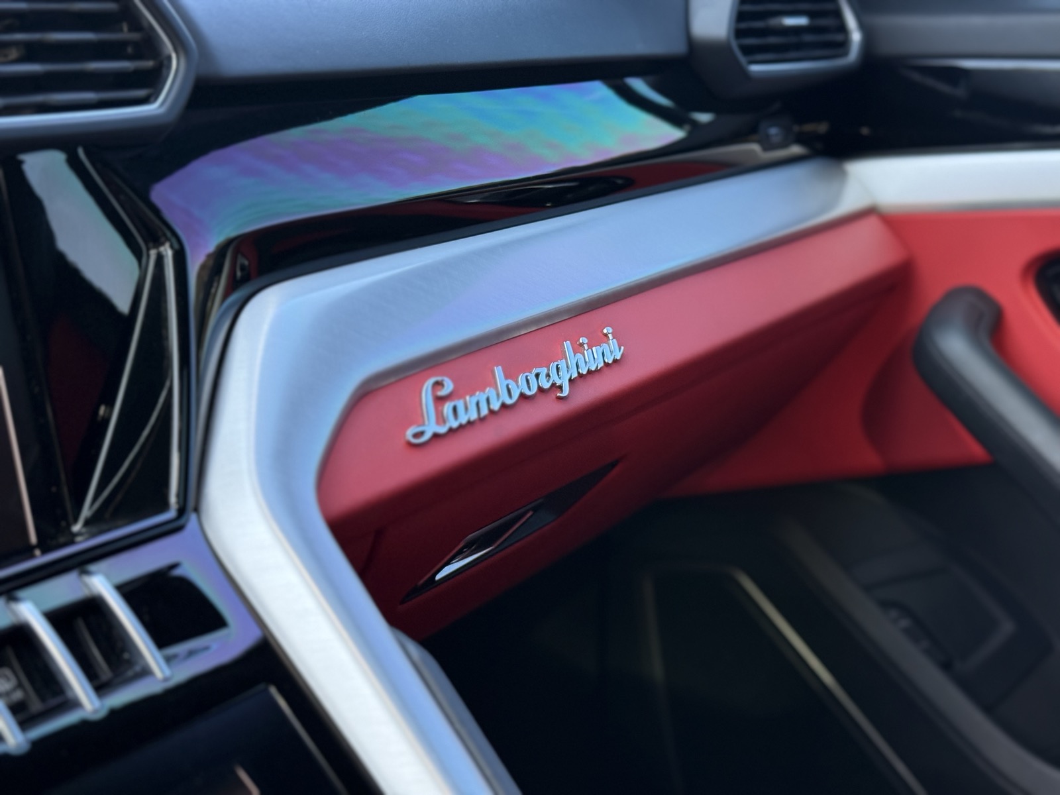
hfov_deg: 39.7
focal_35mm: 48
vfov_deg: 30.3
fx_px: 1470
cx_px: 530
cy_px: 398
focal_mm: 6.76
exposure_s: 1/51
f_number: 1.78
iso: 160
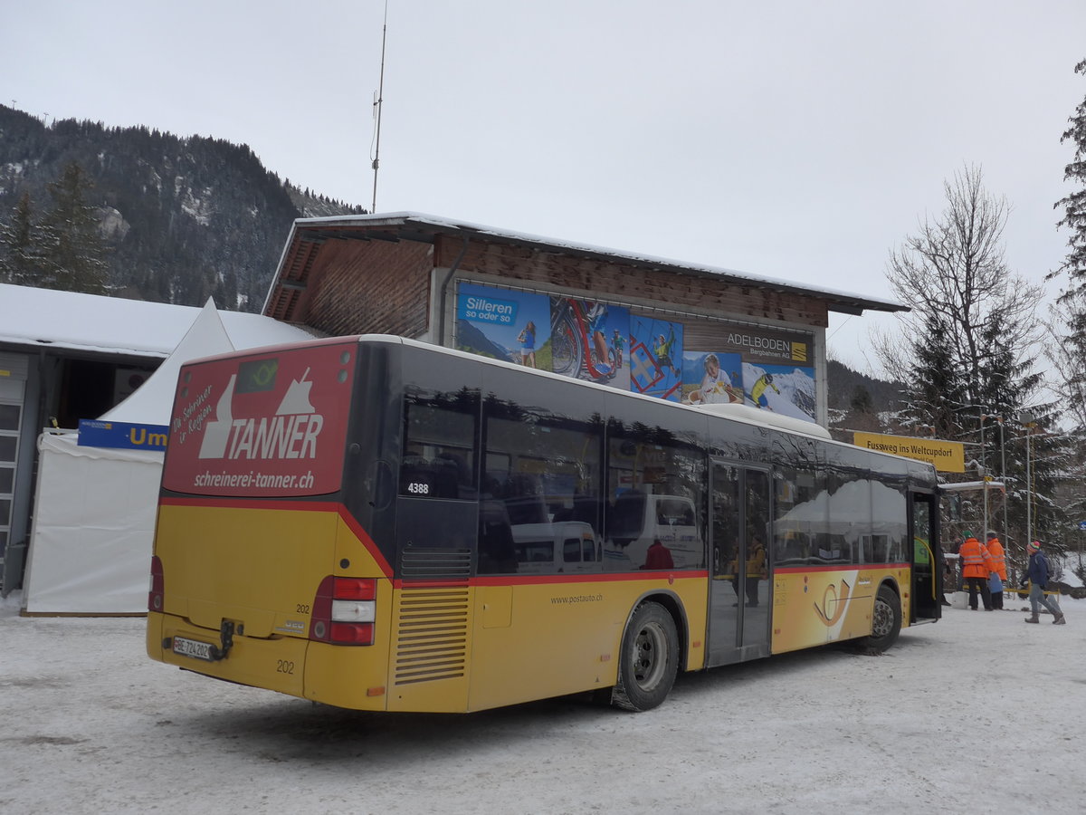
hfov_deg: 61.7
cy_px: 408
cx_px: 543
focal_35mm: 29
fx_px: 910
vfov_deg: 48.2
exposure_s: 1/640
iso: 160
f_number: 2.8
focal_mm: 6
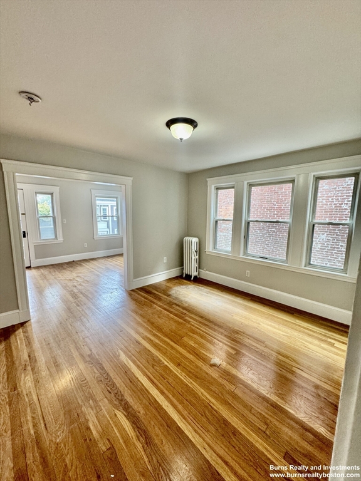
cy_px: 240
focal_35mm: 14
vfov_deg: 102.1
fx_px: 195
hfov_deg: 85.7
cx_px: 180
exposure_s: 1/120
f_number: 2.2
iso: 200
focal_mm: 2.22
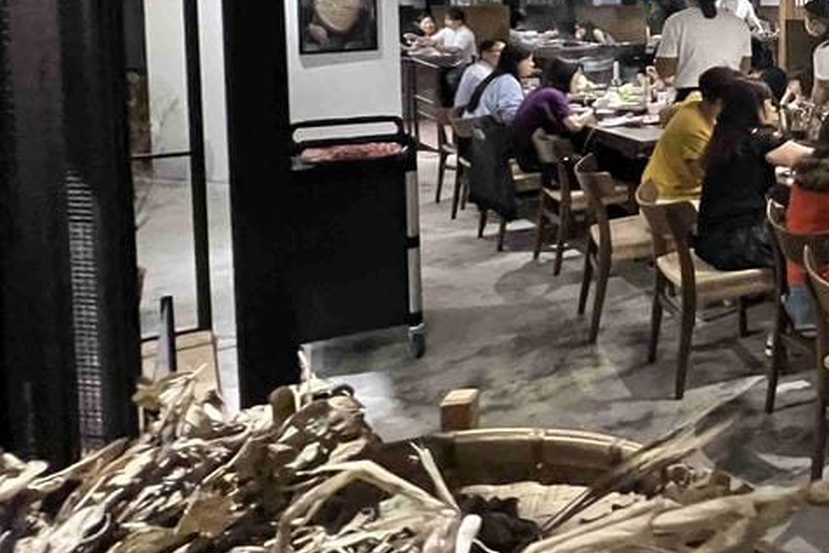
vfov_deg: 36.3
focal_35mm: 34
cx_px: 987
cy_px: 49
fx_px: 783
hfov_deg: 40.2
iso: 1000
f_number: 1.8
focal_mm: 1.57
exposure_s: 1/60
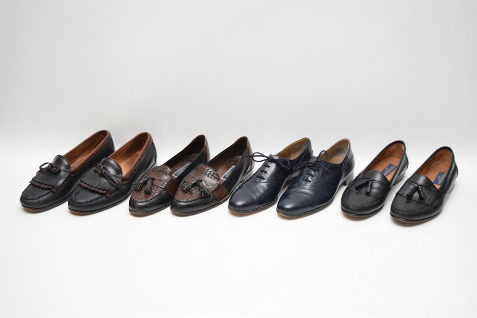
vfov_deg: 26.5
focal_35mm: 51
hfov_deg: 38.9
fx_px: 676
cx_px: 238
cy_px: 159
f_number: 4.5
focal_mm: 34
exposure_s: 1/80
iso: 800
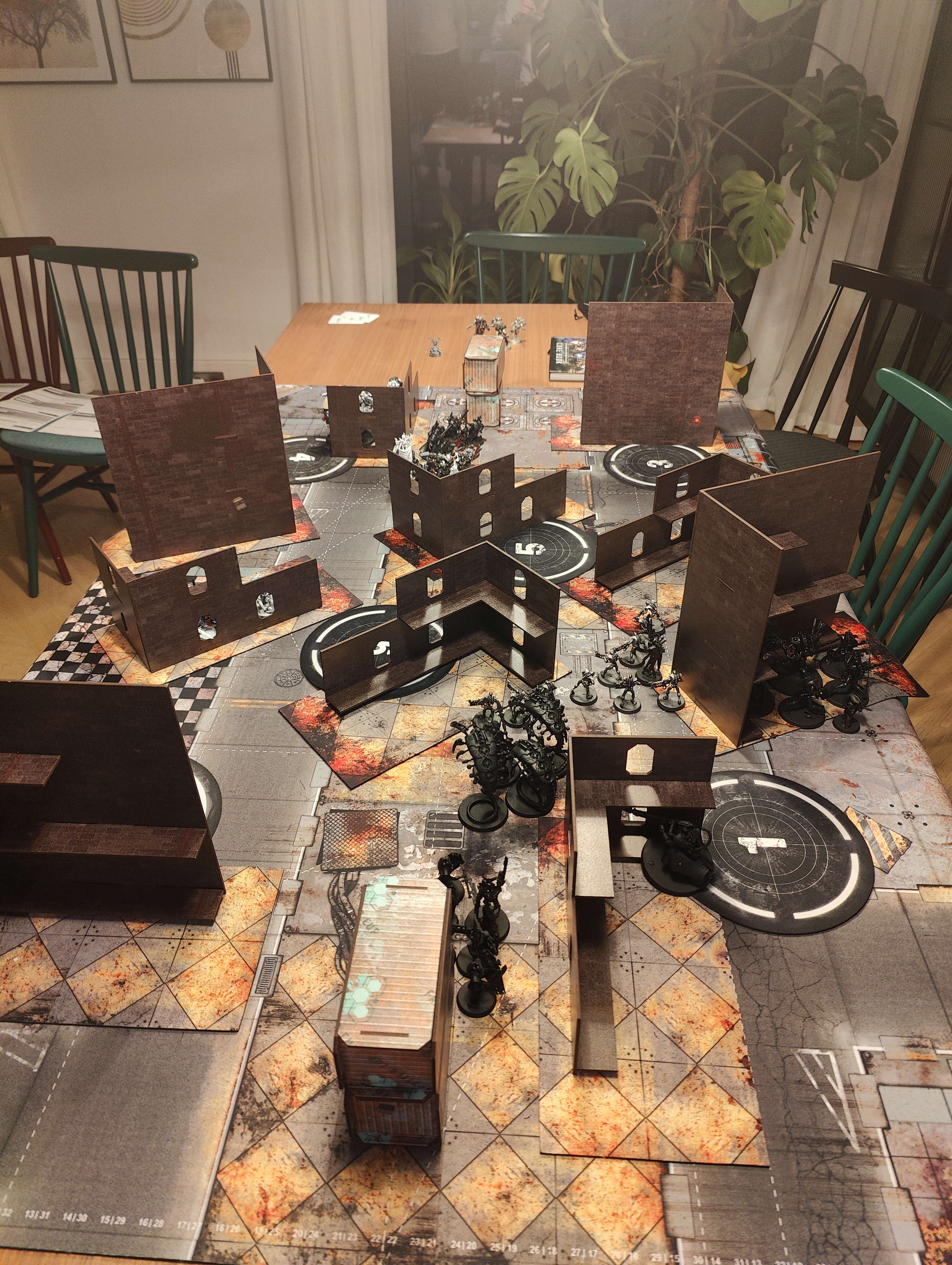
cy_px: 632
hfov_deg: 59.0
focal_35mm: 23
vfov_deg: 73.9
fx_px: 842
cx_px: 476
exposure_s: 1/31
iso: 400
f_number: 1.8
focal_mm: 6.06
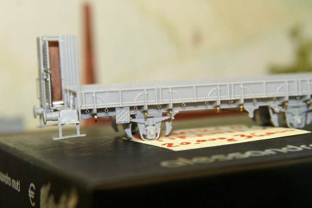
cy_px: 104
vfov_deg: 15.2
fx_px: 779
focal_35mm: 90
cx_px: 156
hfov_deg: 22.6
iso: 400
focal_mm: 60
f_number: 6.3
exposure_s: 1/125
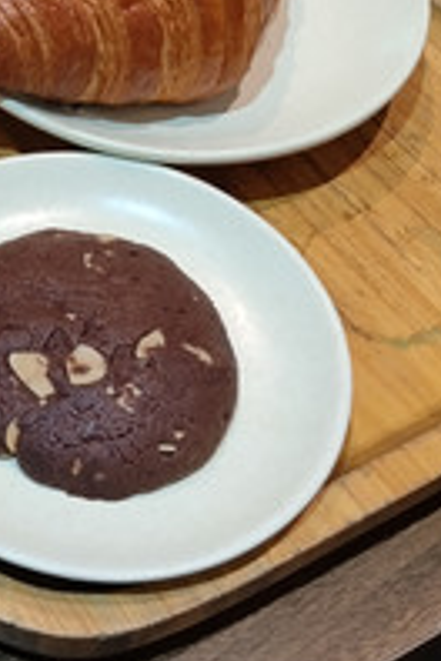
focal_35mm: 76
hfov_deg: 16.9
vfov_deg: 26.3
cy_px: 154
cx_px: -142
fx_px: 1396
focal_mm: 4.22
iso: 200
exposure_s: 1/25
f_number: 1.8
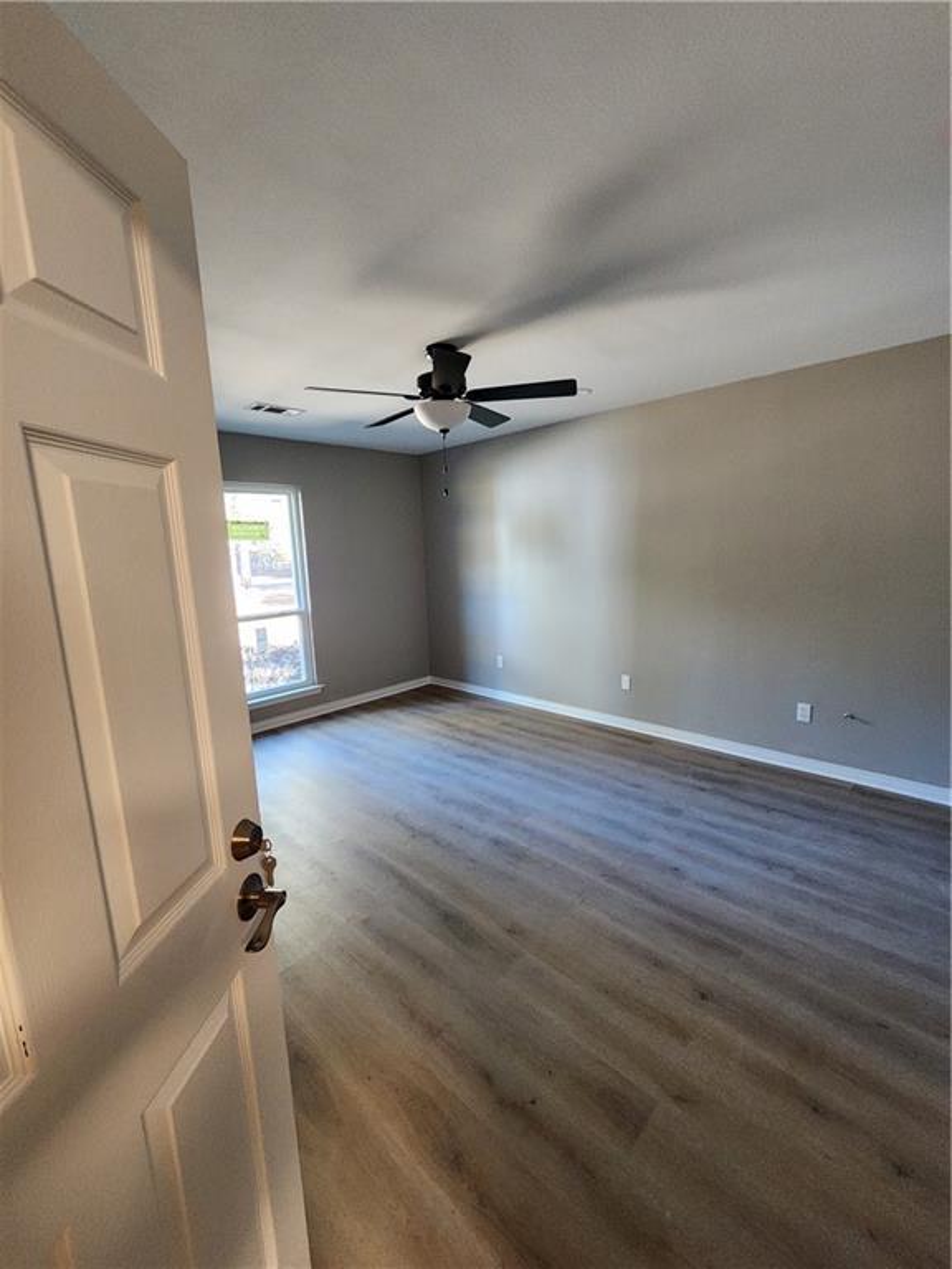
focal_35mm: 13
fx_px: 477
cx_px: 476
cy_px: 634
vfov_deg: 106.2
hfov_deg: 89.9
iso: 400
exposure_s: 1/30
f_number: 2.2
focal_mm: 2.2
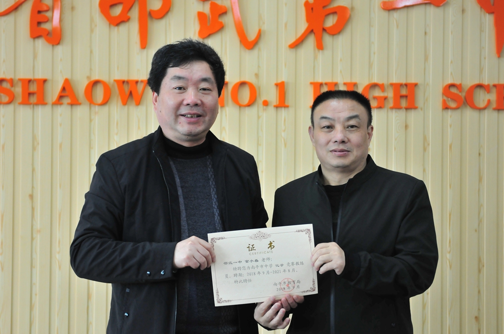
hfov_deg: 24.2
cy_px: 167
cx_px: 252
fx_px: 1174
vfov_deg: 16.2
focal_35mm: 84
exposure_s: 1/125
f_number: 2.8
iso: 800
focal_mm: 56
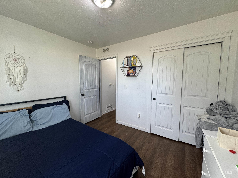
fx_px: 96
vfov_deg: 85.7
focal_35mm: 14
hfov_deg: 102.1
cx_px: 119
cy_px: 89
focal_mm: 2.22
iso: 100
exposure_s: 1/90
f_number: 2.2
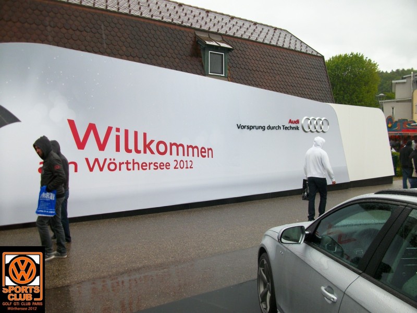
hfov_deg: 54.0
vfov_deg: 41.8
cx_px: 208
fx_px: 410
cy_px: 156
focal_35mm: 34
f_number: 2.9
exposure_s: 1/205
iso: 80
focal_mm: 5.7
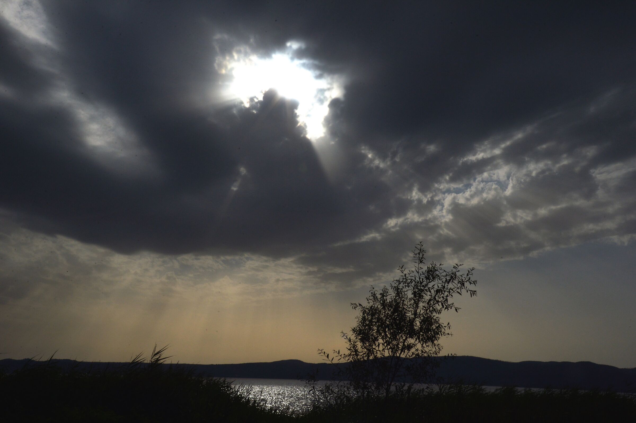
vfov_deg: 35.0
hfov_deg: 50.7
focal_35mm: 38
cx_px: 318
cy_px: 212
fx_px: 671
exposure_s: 1/2500
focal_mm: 38
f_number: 22
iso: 800
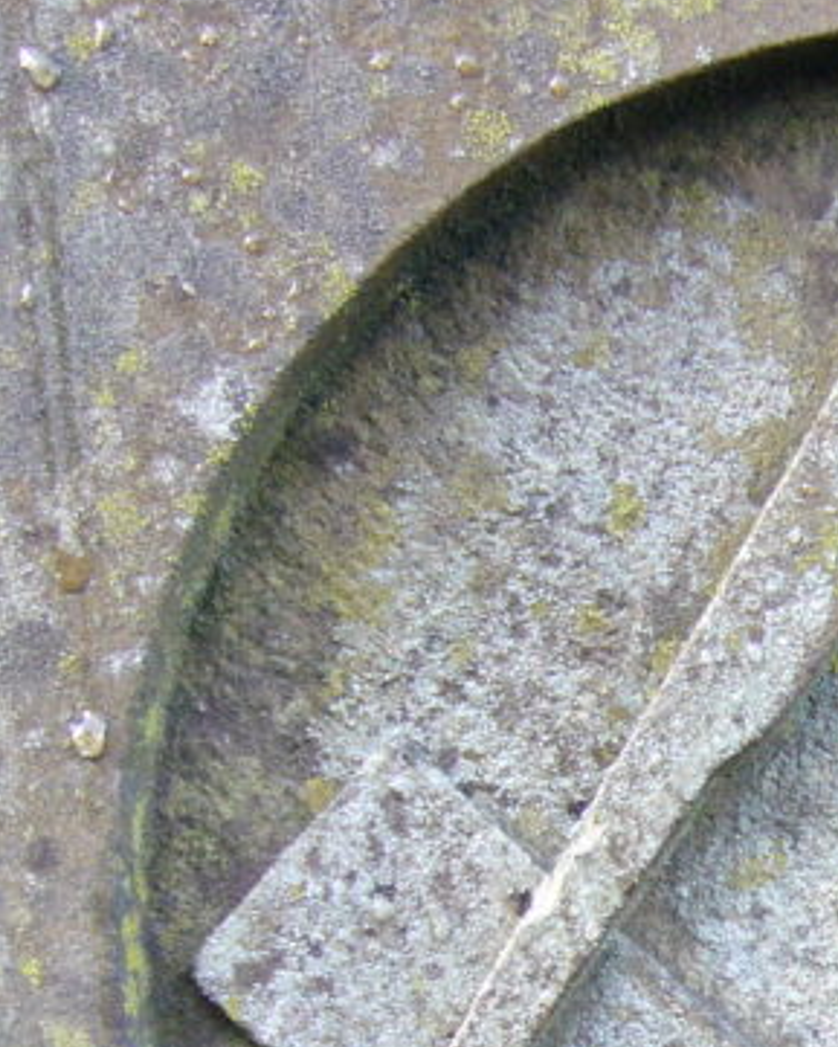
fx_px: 3006
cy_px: 928
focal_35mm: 97
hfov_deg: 15.4
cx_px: 971
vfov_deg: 19.4
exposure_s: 1/25
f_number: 2.8
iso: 100
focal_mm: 5.8
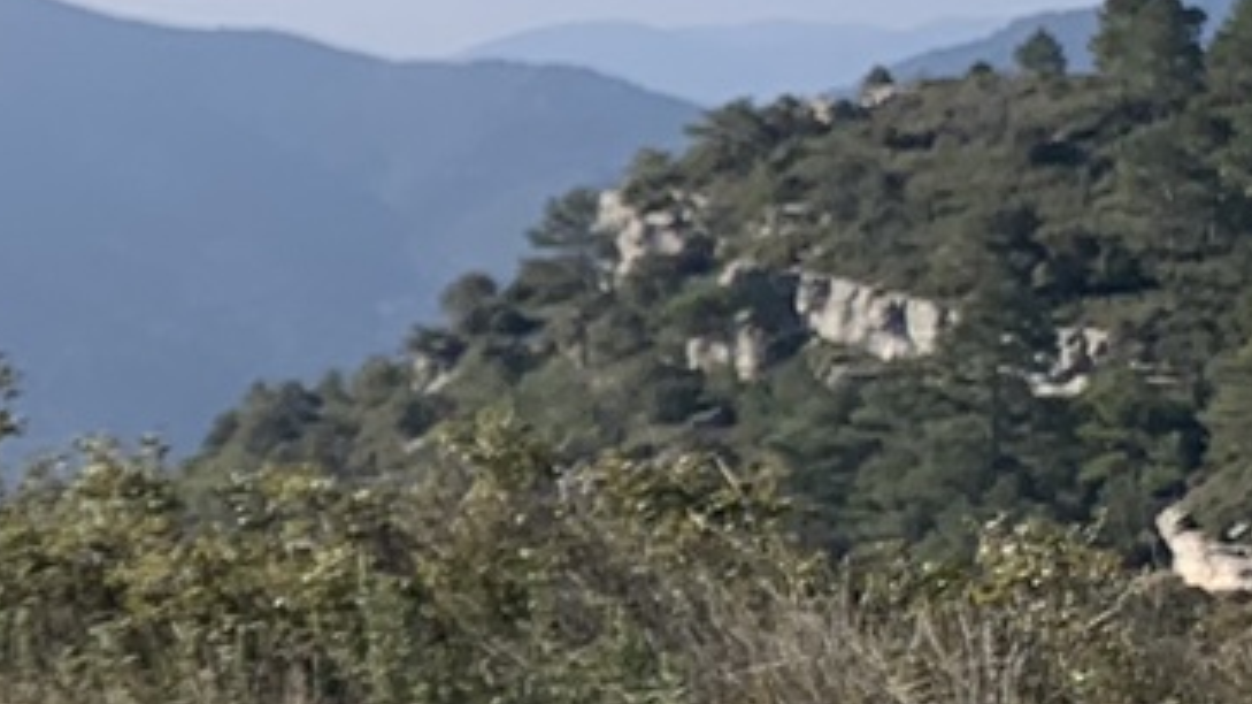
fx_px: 5311
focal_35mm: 160
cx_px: -1017
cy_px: 521
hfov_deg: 12.3
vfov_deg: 7.6
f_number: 1.8
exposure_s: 1/2421
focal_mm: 4.25
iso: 25
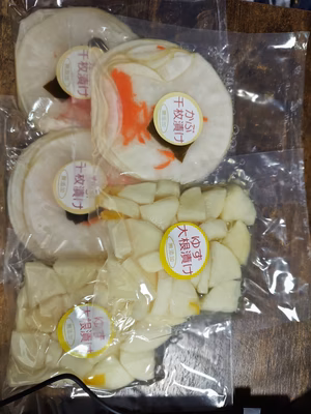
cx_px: 156
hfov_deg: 58.9
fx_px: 276
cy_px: 207
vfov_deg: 73.9
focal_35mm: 23
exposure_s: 1/60
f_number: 1.9
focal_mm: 5.56
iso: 389
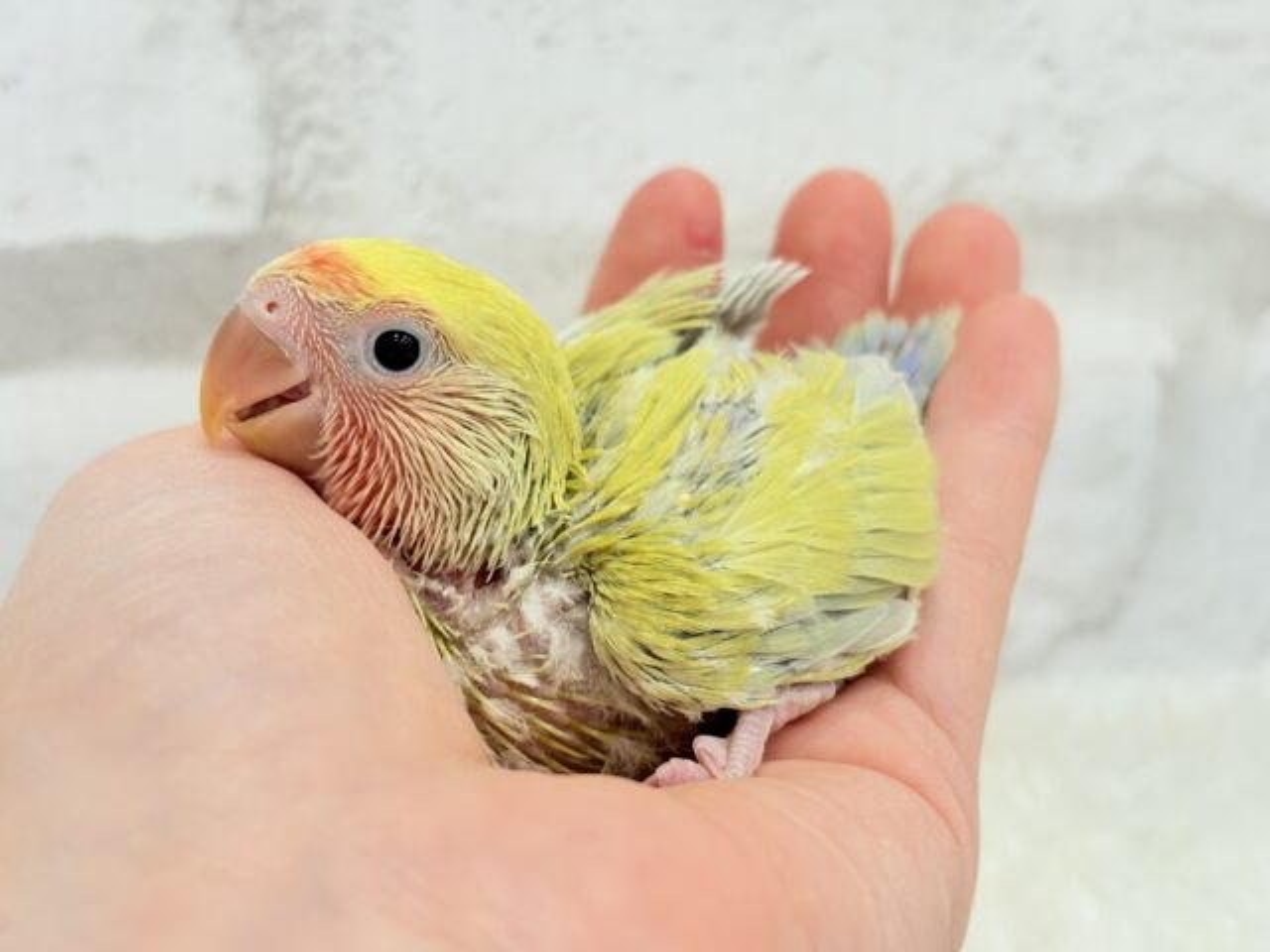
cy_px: 476
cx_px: 635
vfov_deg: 28.0
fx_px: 1908
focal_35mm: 52
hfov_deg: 36.8
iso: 100
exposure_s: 1/100
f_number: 1.6
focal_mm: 5.96
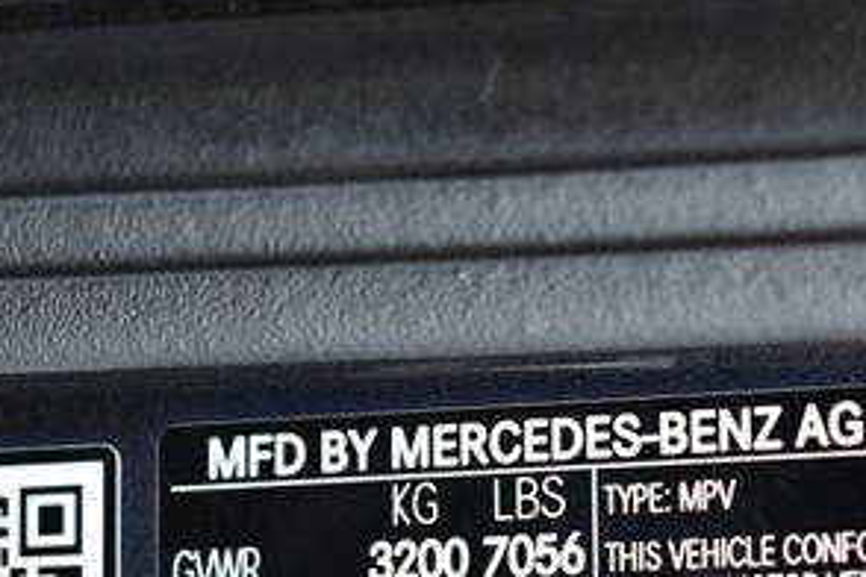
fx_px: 3776
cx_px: 545
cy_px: 618
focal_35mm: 157
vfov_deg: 8.7
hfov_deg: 13.1
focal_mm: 36
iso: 800
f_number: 4.8
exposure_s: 1/125
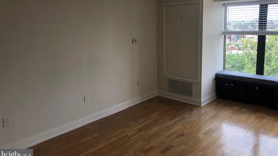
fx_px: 228
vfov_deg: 37.4
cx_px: 140
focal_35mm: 31
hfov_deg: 62.6
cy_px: 55
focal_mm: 4
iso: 50
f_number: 1.8
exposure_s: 1/120
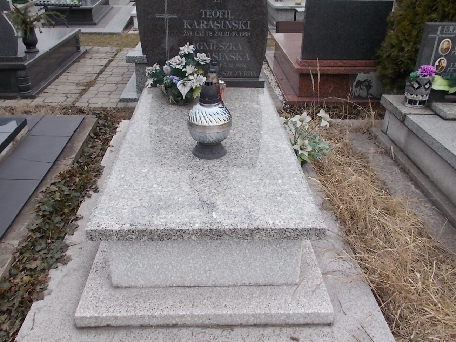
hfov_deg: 56.8
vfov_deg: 44.1
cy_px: 154
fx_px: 422
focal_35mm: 32
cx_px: 217
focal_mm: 4.6
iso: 80
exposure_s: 1/500
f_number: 3.2
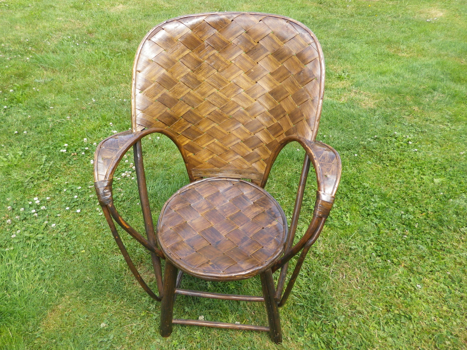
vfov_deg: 54.9
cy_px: 175
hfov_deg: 69.4
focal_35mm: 25
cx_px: 234
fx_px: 337
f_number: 3.5
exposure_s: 1/125
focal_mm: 4.5
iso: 80
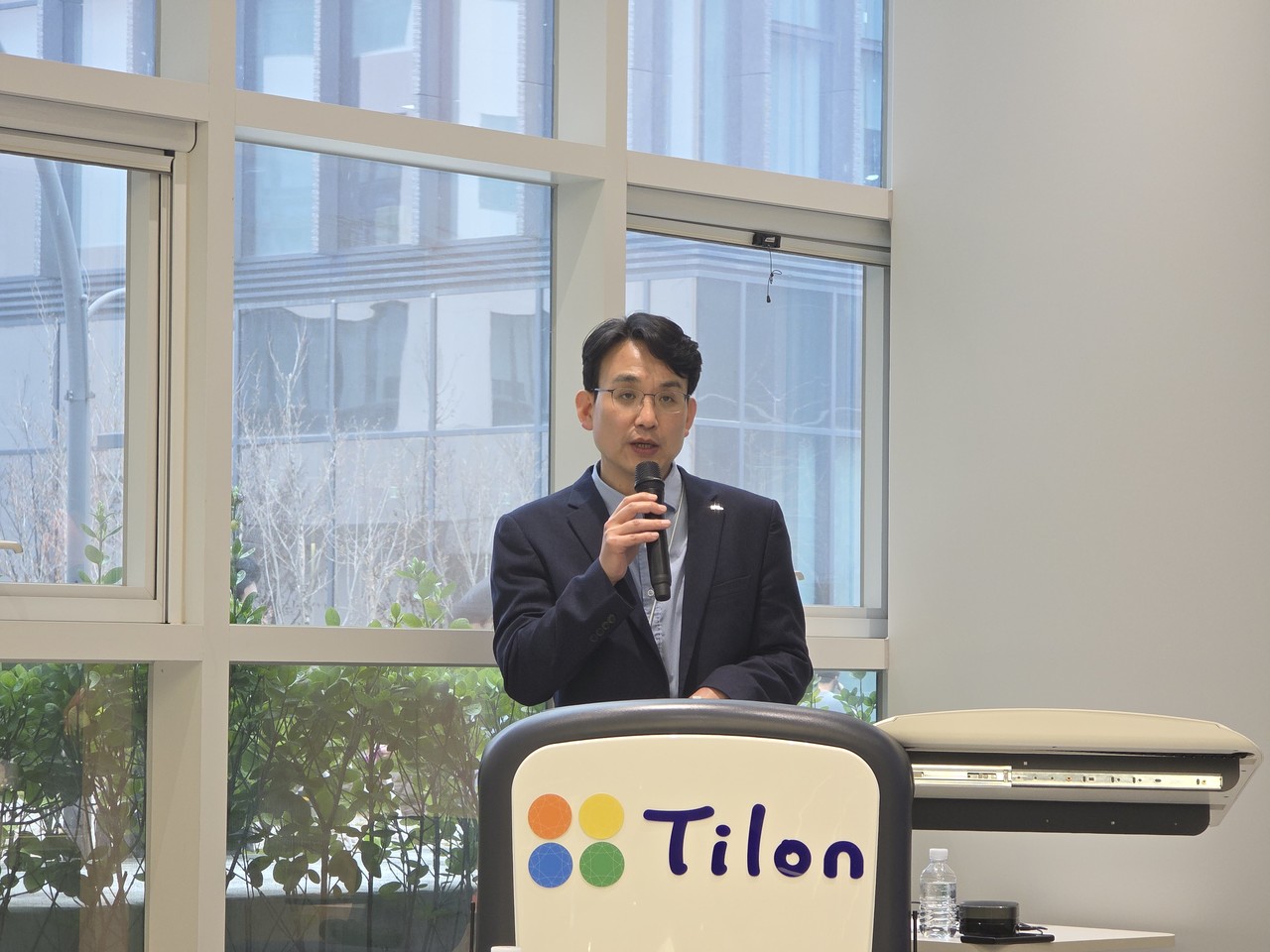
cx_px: 635
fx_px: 4219
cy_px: 476
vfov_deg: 12.9
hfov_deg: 17.1
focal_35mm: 115
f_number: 3.4
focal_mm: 18.6
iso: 320
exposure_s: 1/120
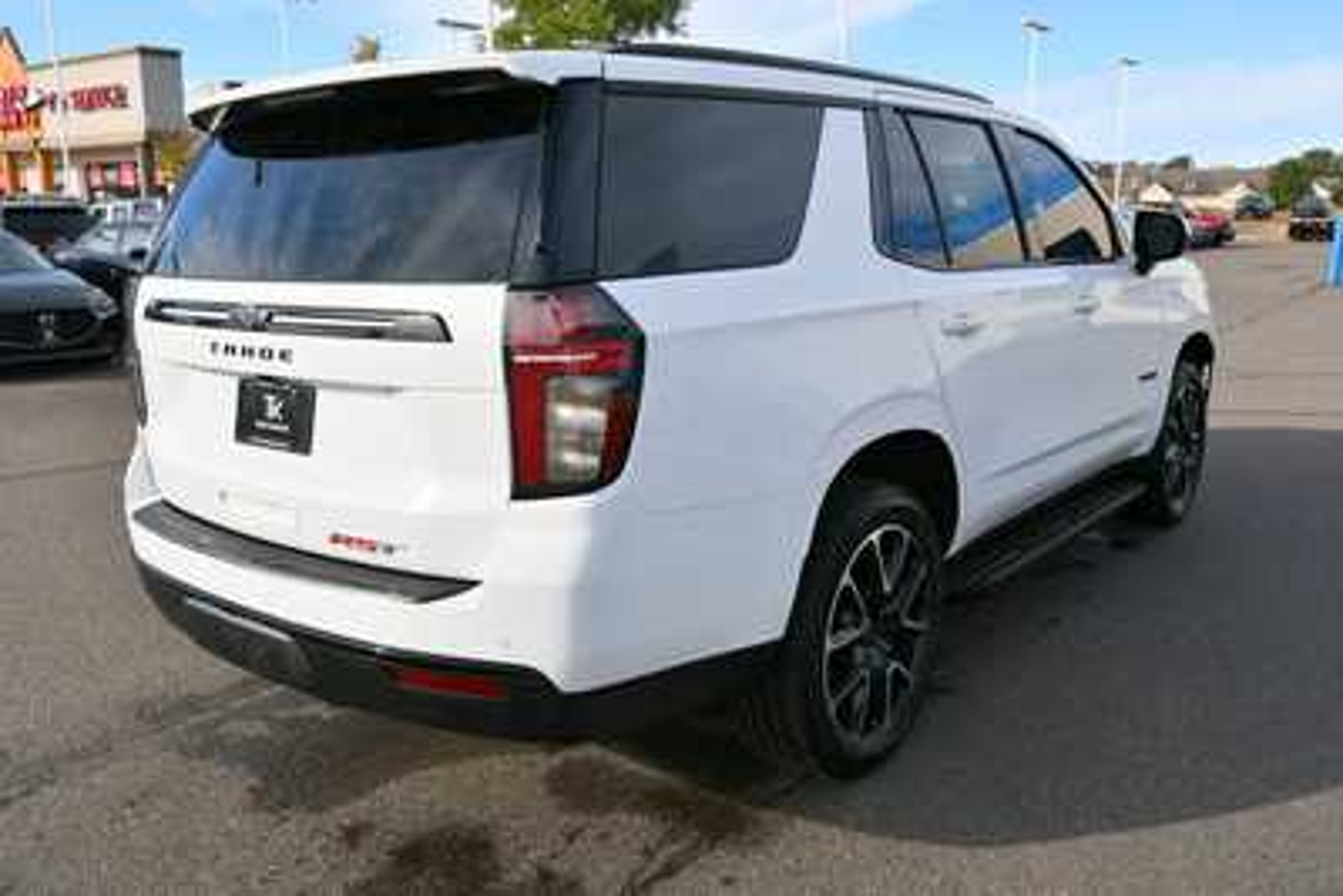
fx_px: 1120
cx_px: 672
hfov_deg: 61.9
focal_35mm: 30
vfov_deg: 43.6
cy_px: 448
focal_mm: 20
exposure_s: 1/250
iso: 100
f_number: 8
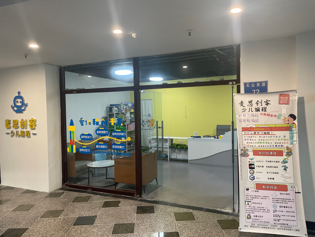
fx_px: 237
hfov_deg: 67.3
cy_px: 118
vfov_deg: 53.1
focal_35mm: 26
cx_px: 158
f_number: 1.6
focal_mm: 4.2
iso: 125
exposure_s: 1/50
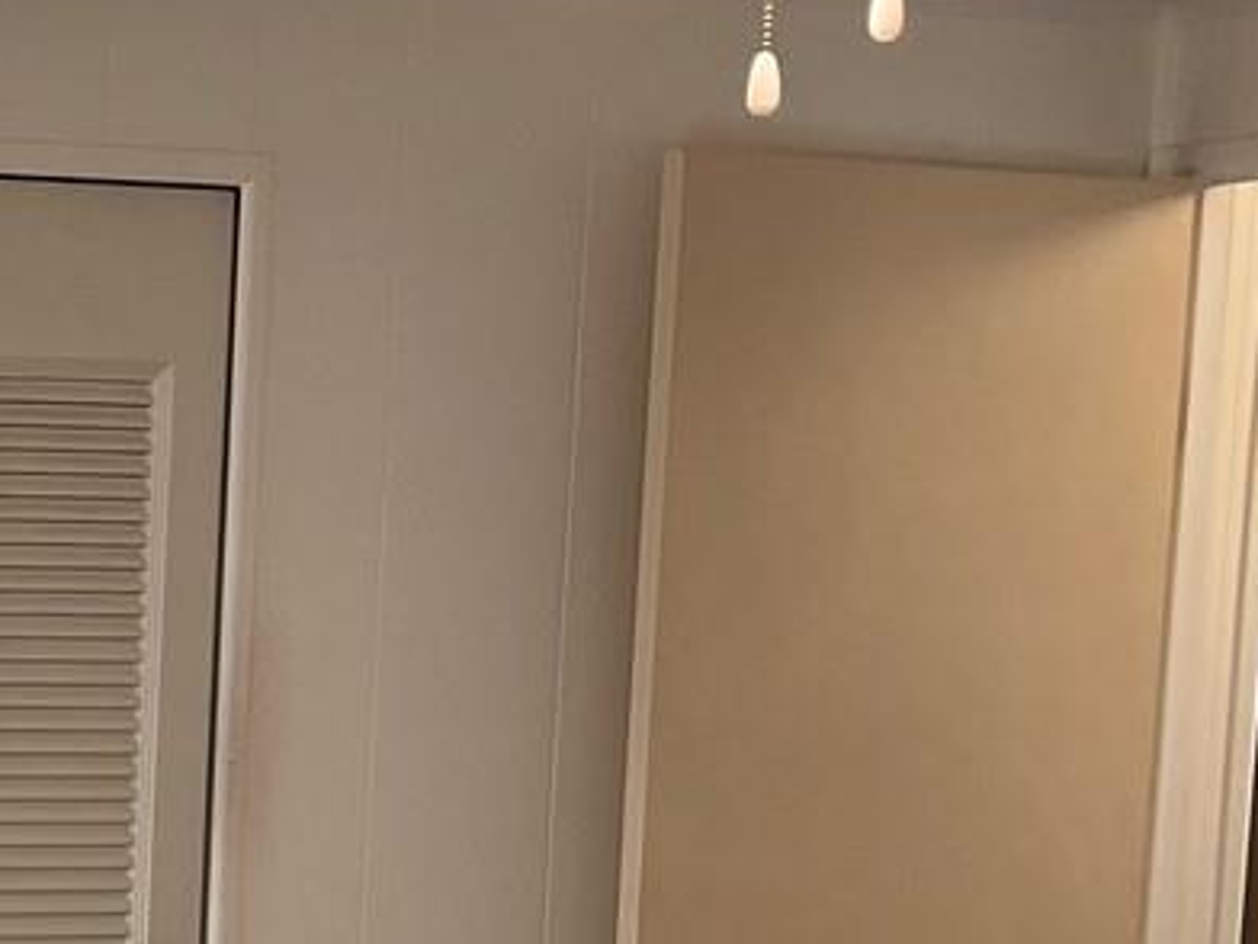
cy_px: 1072
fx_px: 3852
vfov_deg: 13.6
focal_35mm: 106
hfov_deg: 17.1
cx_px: -517
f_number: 1.6
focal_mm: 5.1
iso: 125
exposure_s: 1/120
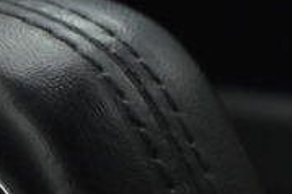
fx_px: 1741
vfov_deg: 6.2
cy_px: 360
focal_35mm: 215
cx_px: 67
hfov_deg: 9.6
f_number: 4
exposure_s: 1/125
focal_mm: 25
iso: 1600
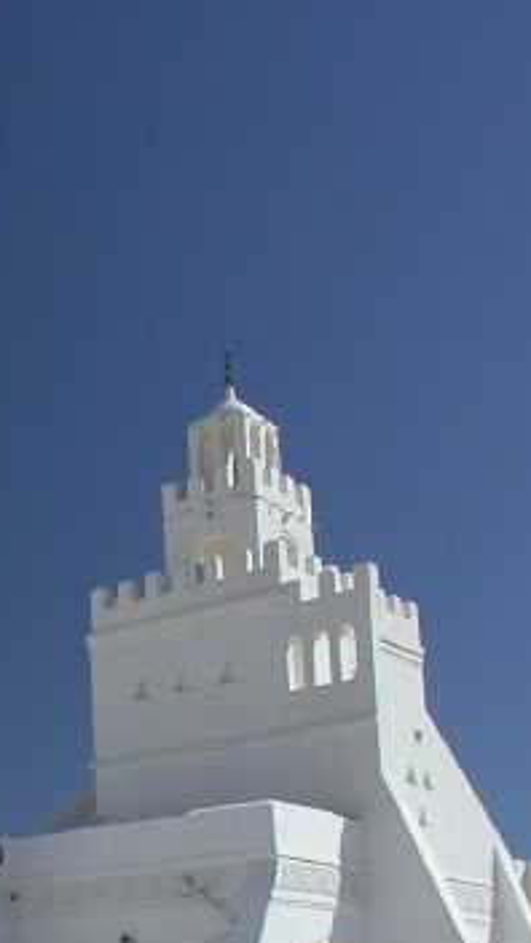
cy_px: 737
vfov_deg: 22.4
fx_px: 2353
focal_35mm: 94
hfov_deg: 12.5
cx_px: -118
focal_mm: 7.85
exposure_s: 1/272
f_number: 6
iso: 100
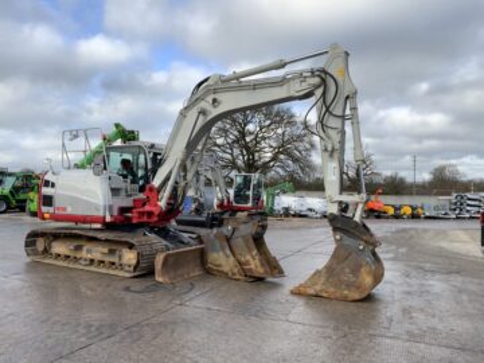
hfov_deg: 61.7
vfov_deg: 48.2
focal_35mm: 29
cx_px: 242
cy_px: 182
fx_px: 405
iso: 16
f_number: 1.8
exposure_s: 1/189
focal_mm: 3
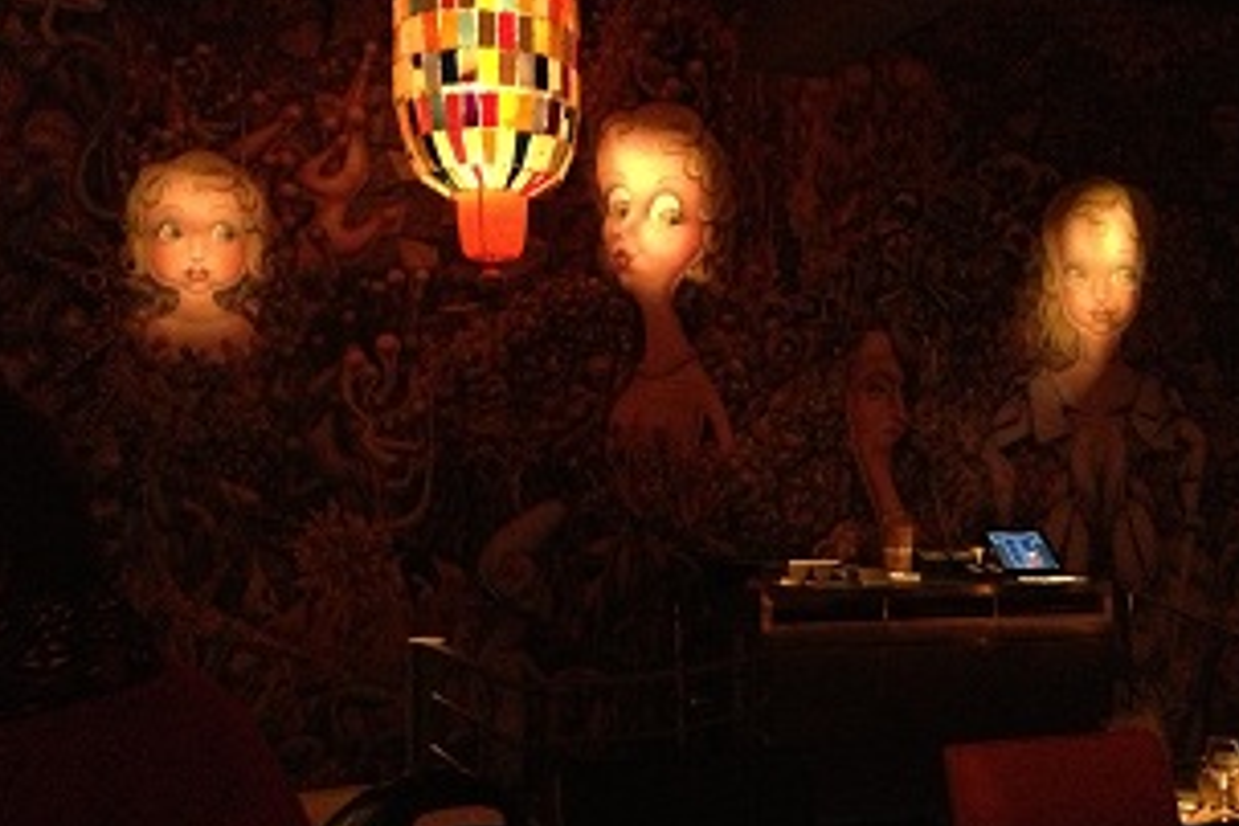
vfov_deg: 28.1
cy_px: 462
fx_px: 1652
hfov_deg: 41.1
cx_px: 671
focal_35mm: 48
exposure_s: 1/15
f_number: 2.4
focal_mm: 4.28
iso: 800
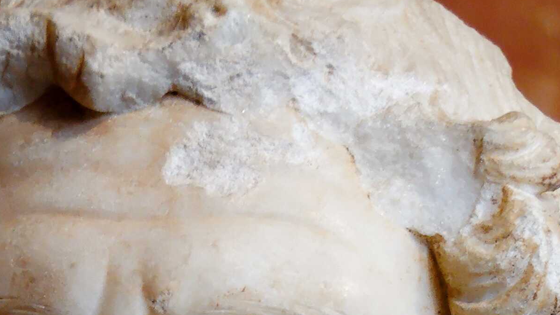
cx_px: 65
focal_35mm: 284
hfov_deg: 7.6
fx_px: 4218
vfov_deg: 4.2
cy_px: 686
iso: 500
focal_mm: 56
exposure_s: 1/13
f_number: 4.8
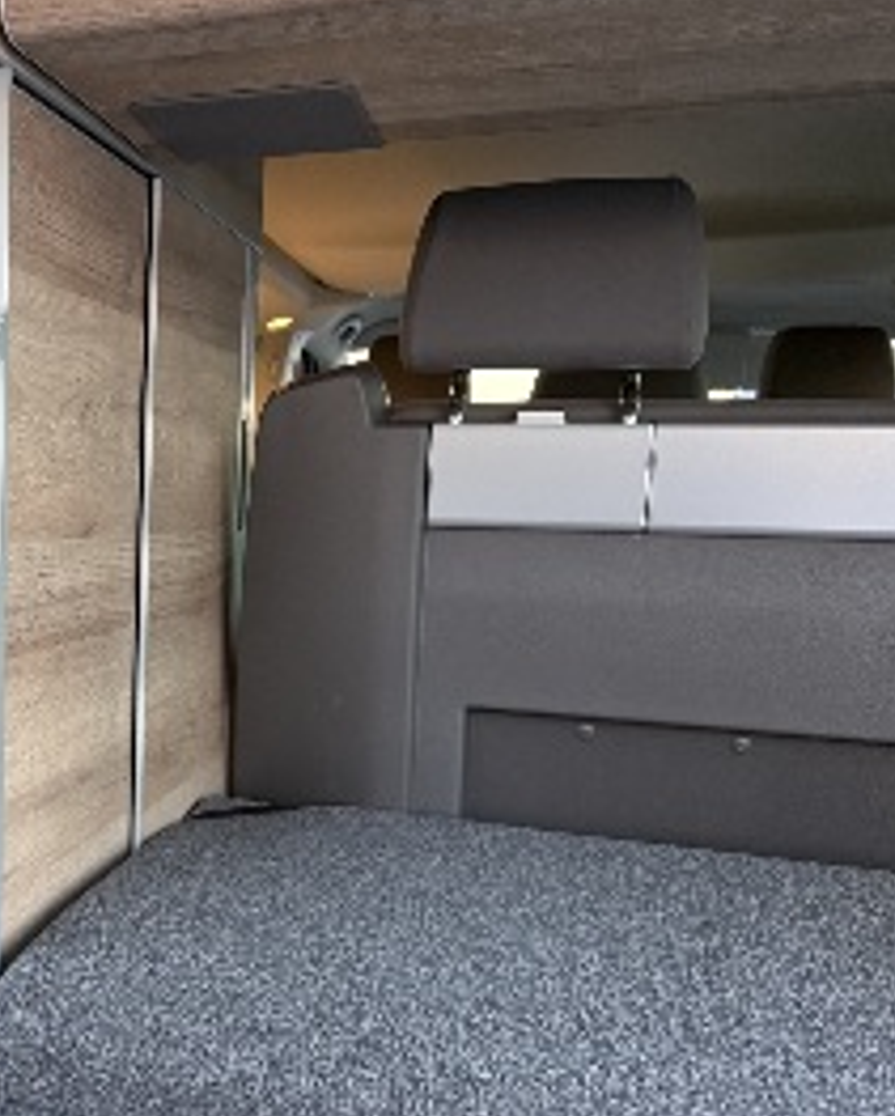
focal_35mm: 37
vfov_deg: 48.9
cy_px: 637
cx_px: 42
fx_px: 1223
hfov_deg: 36.9
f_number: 1.78
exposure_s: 1/60
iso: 320
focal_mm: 6.76
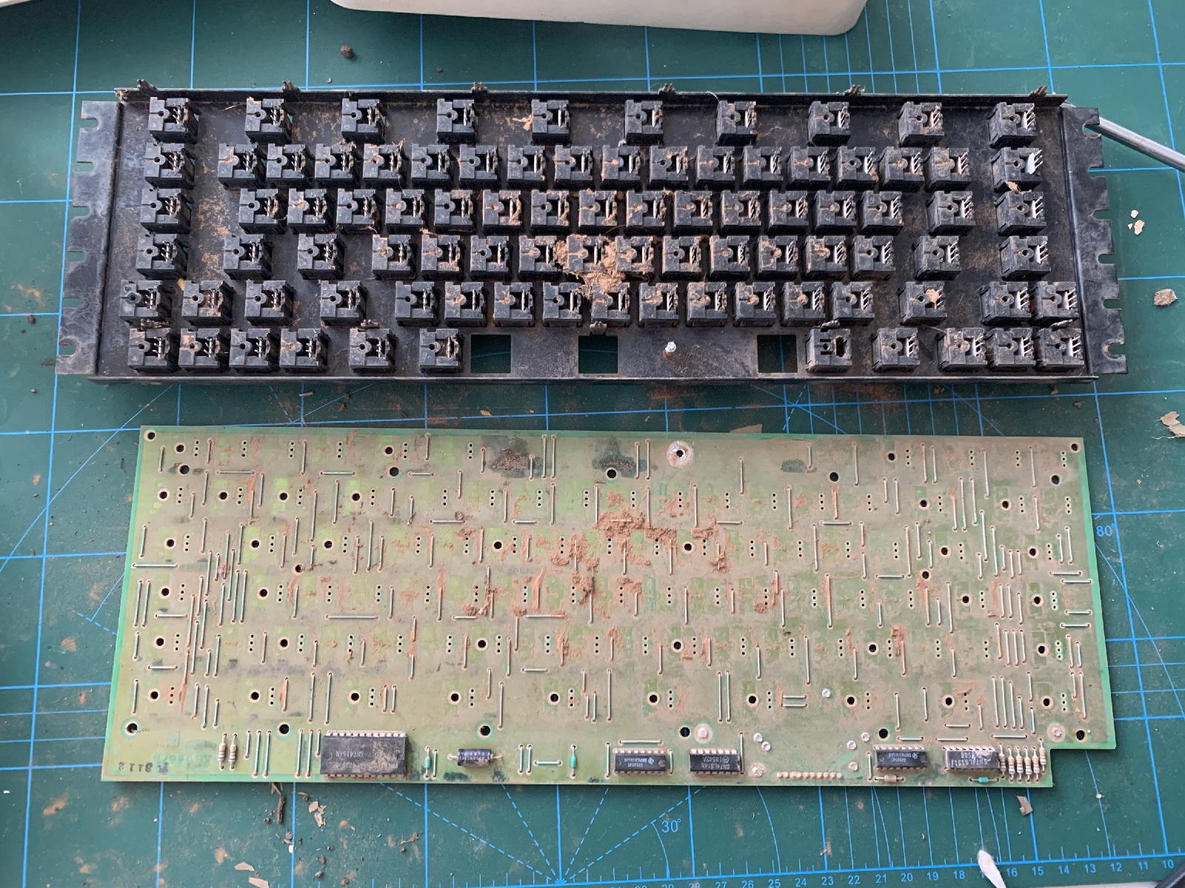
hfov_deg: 67.3
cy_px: 444
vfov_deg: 53.1
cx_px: 592
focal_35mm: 26
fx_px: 890
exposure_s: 1/60
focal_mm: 4.25
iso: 250
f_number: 1.8
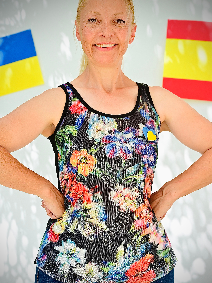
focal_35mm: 57
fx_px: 465
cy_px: 151
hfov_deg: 25.7
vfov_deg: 33.8
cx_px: 106
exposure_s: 1/200
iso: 320
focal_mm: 52
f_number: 5.6
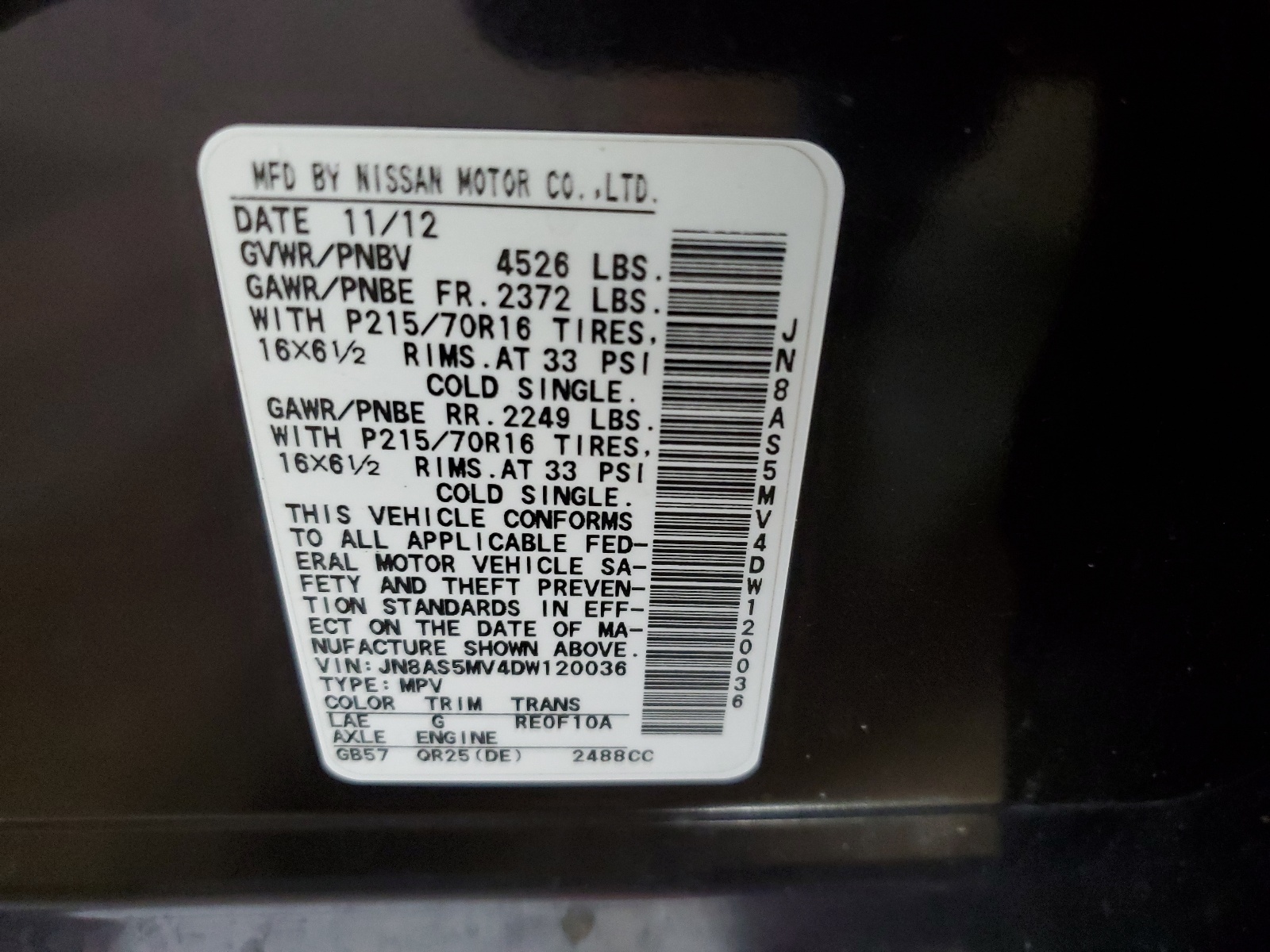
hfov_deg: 67.3
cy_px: 476
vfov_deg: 53.1
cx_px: 635
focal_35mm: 26
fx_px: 954
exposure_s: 1/60.2
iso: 351
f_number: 1.5
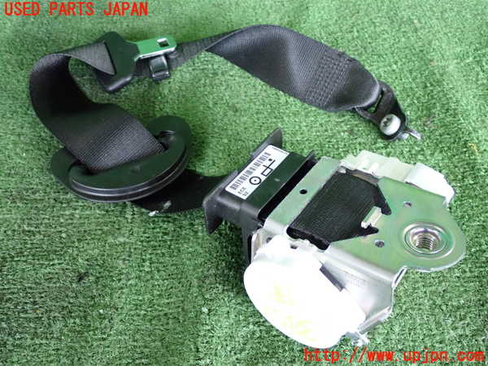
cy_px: 183
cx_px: 244
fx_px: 536
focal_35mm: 38
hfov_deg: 49.0
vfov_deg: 37.7
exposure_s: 1/125
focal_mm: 6.83
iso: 800
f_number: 2.7
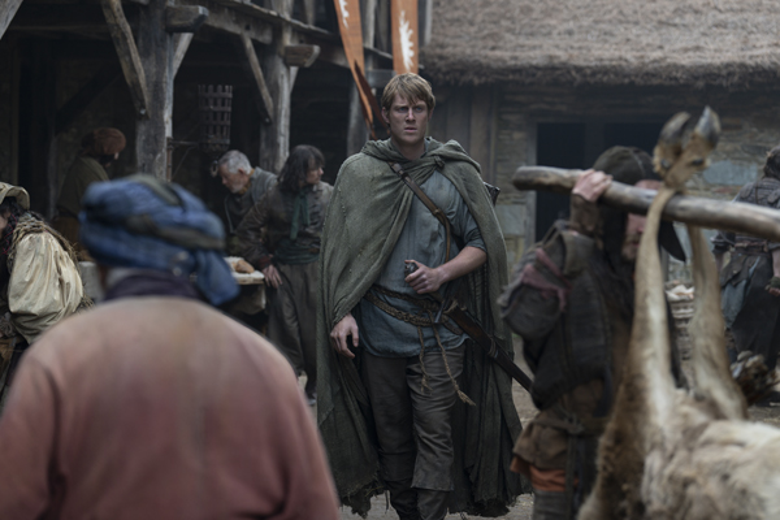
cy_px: 260
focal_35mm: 96
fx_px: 2080
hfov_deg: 21.2
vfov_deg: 14.3
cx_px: 390
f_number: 3.5
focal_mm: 96
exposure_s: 1/800
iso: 400
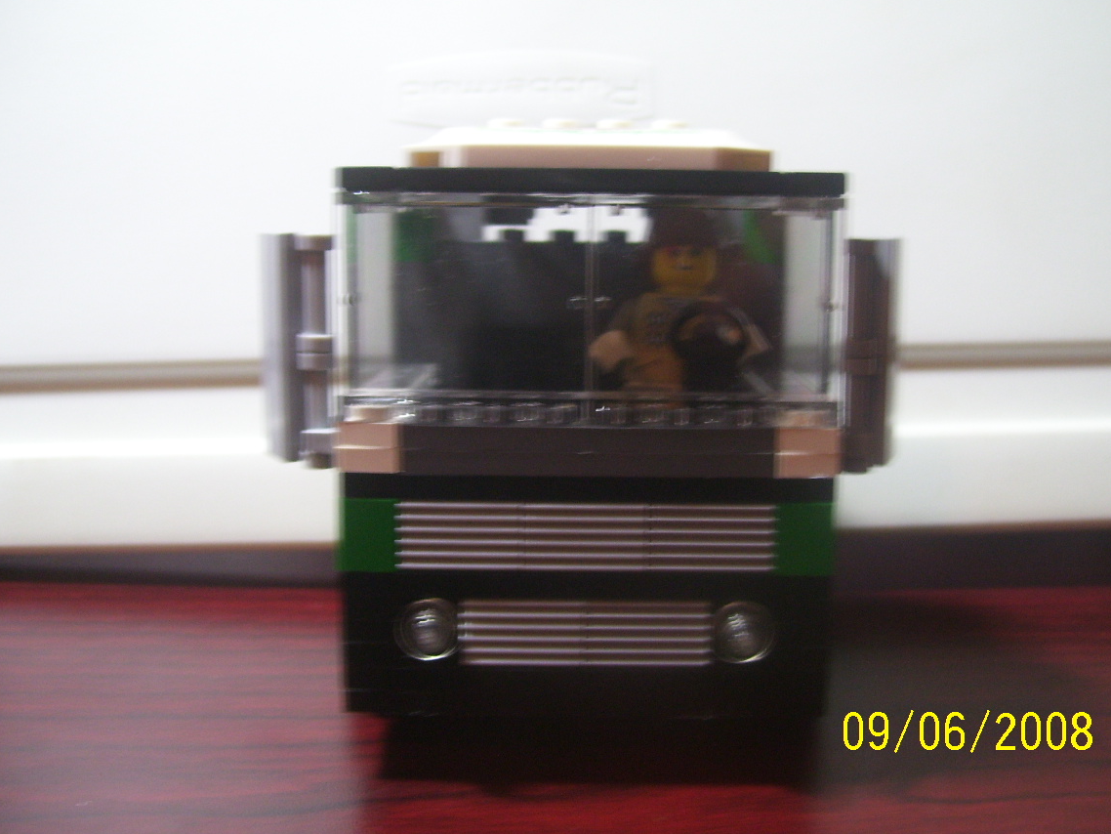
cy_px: 401
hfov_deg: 47.9
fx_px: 1252
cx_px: 567
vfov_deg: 36.8
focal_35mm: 39
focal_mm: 6
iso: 160
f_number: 2.7
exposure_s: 1/8
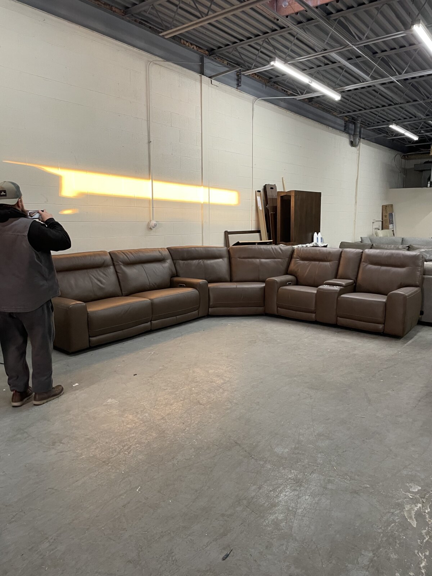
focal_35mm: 26
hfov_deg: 53.1
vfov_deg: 67.3
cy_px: 288
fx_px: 433
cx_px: 216
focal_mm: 4.2
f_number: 1.6
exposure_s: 1/60
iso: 160
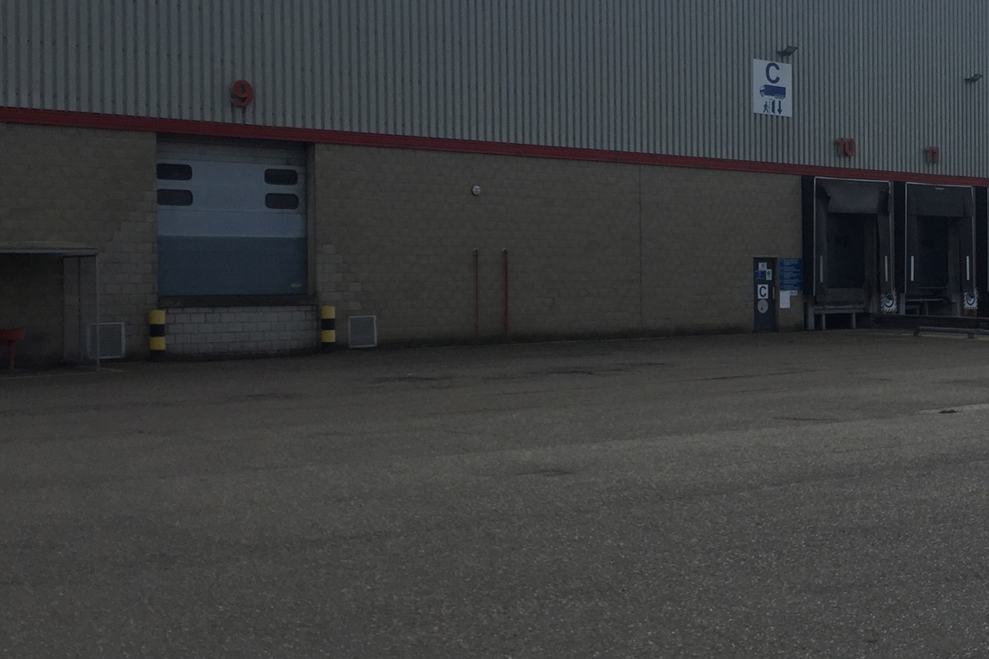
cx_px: 835
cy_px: 291
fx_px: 1456
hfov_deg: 35.9
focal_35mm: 53
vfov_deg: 25.5
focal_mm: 4.15
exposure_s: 1/3049
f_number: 2.2
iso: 32
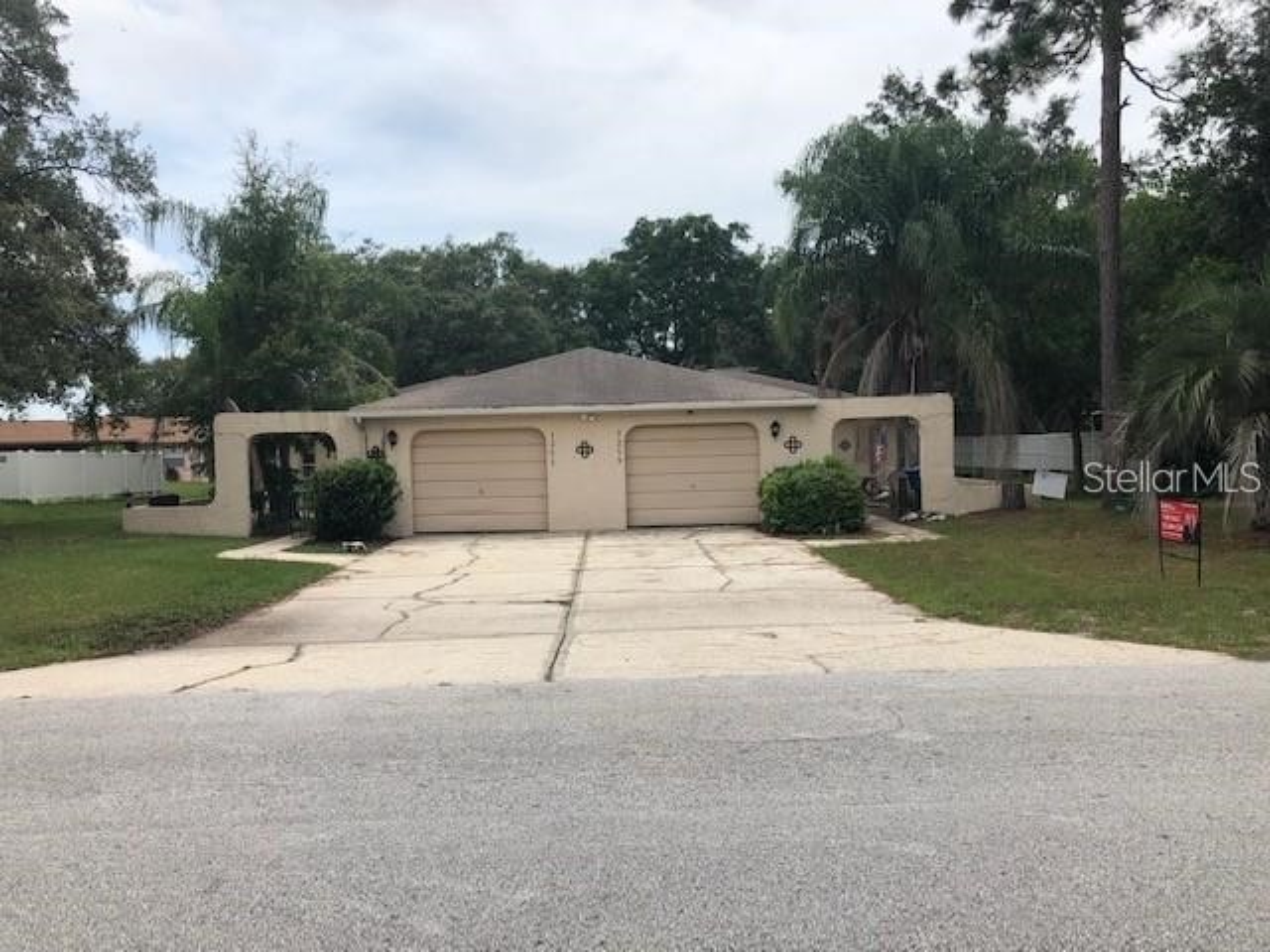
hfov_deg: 63.4
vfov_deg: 49.7
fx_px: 1027
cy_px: 476
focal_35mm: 28
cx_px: 635
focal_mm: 4
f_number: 1.8
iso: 20
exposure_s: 1/2433
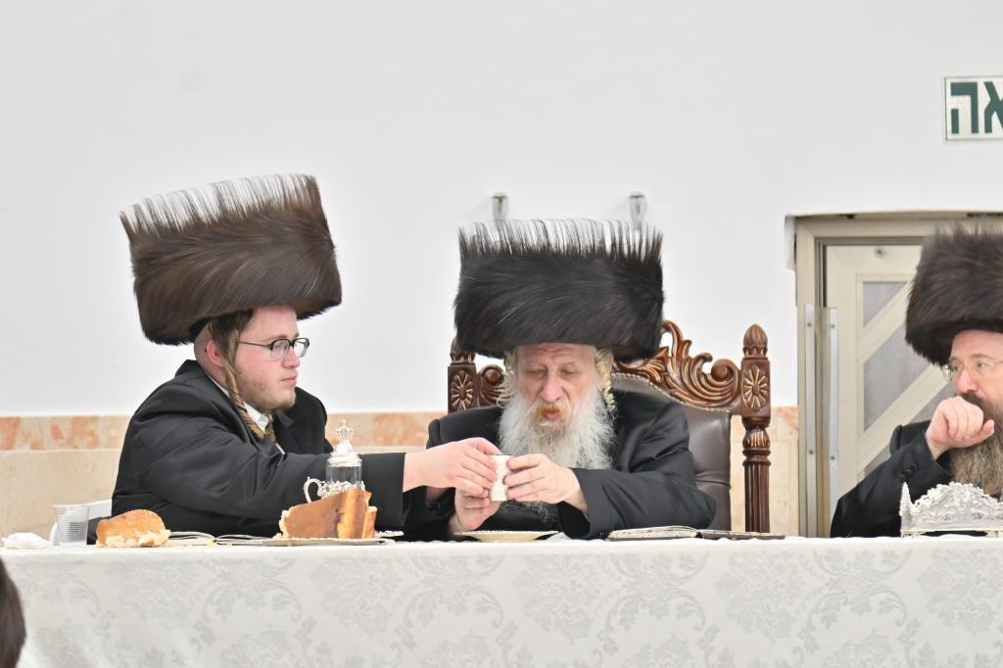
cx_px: 502
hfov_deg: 11.4
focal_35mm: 180
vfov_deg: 7.6
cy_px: 334
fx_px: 5013
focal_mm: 120
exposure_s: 1/250
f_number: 4
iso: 640
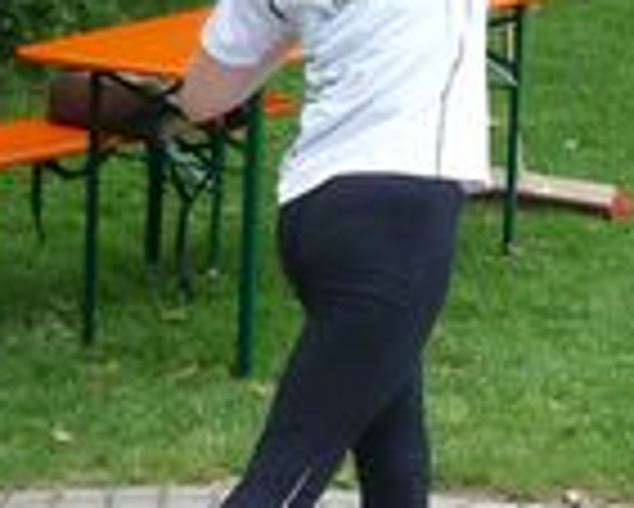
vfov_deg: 10.6
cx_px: 517
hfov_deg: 13.1
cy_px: 90
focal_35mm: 146
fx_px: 2741
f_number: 2.8
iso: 200
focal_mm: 5.5
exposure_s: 1/200
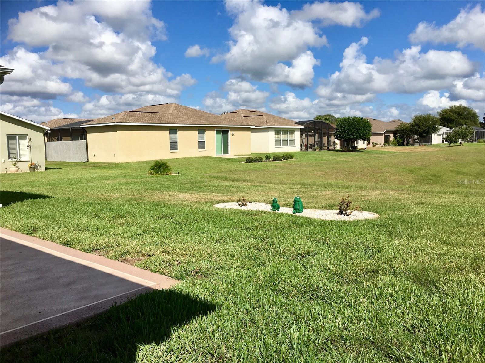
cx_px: 242
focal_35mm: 29
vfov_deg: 48.2
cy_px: 182
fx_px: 406
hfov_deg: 61.7
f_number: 2.2
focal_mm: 4.15
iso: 25
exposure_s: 1/2481
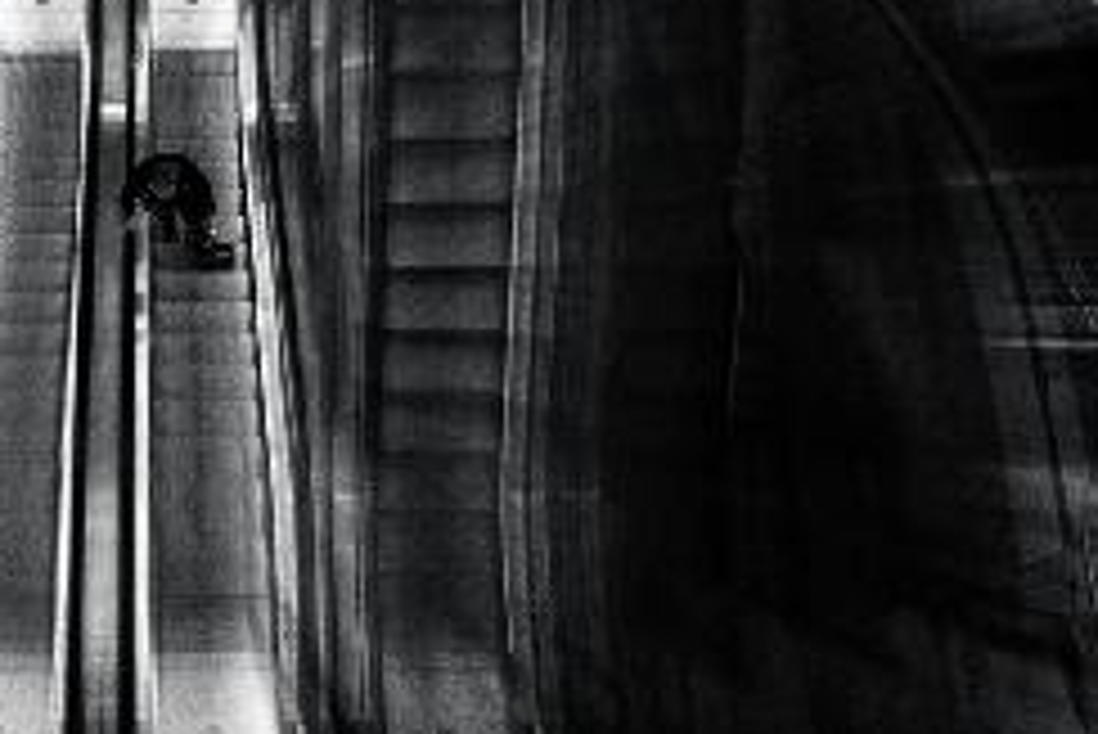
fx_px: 1800
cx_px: 94
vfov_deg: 23.0
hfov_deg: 32.1
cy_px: 284
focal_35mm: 59
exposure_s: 1/40
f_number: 3.5
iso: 200
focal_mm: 32
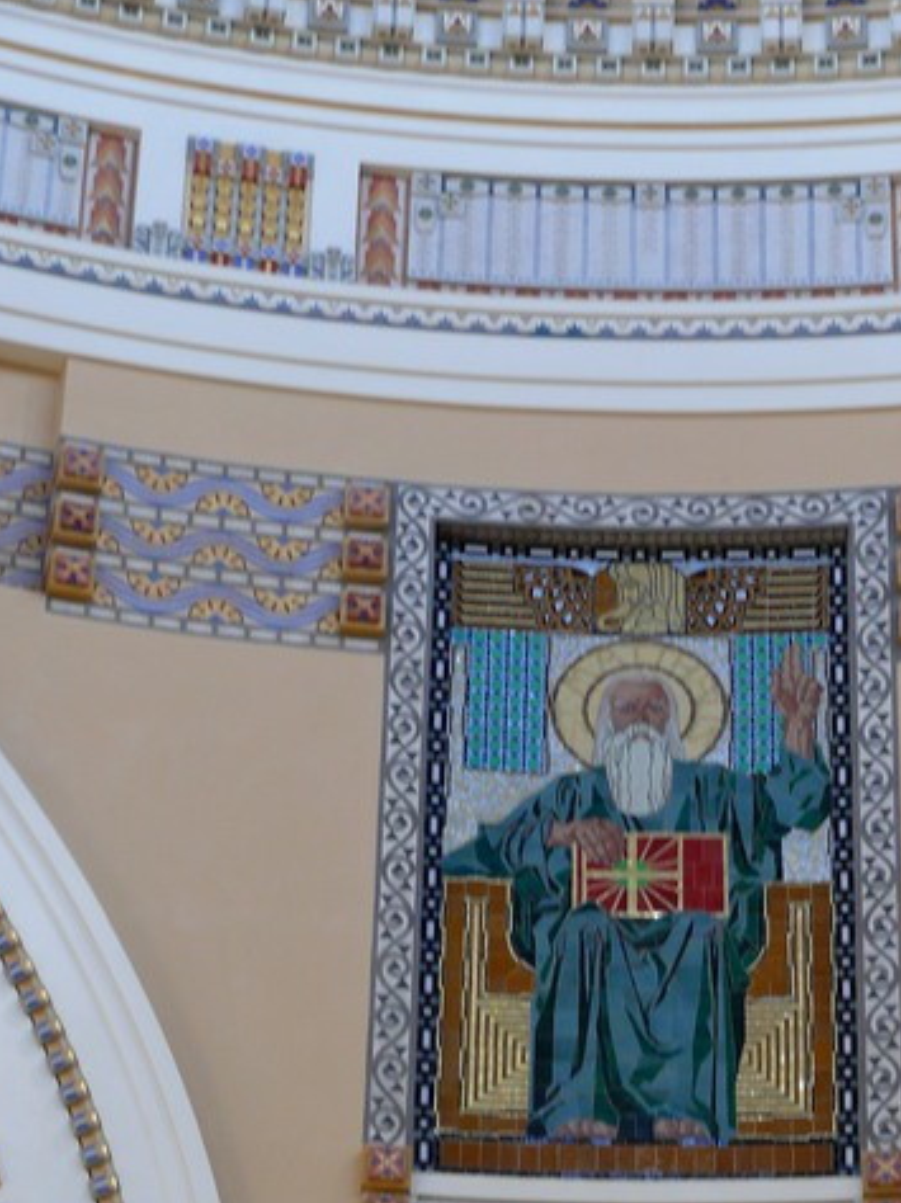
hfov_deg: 10.3
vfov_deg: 13.7
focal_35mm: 144
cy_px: 898
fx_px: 5002
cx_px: 523
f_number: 3.2
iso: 125
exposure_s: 1/30
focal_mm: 19.2
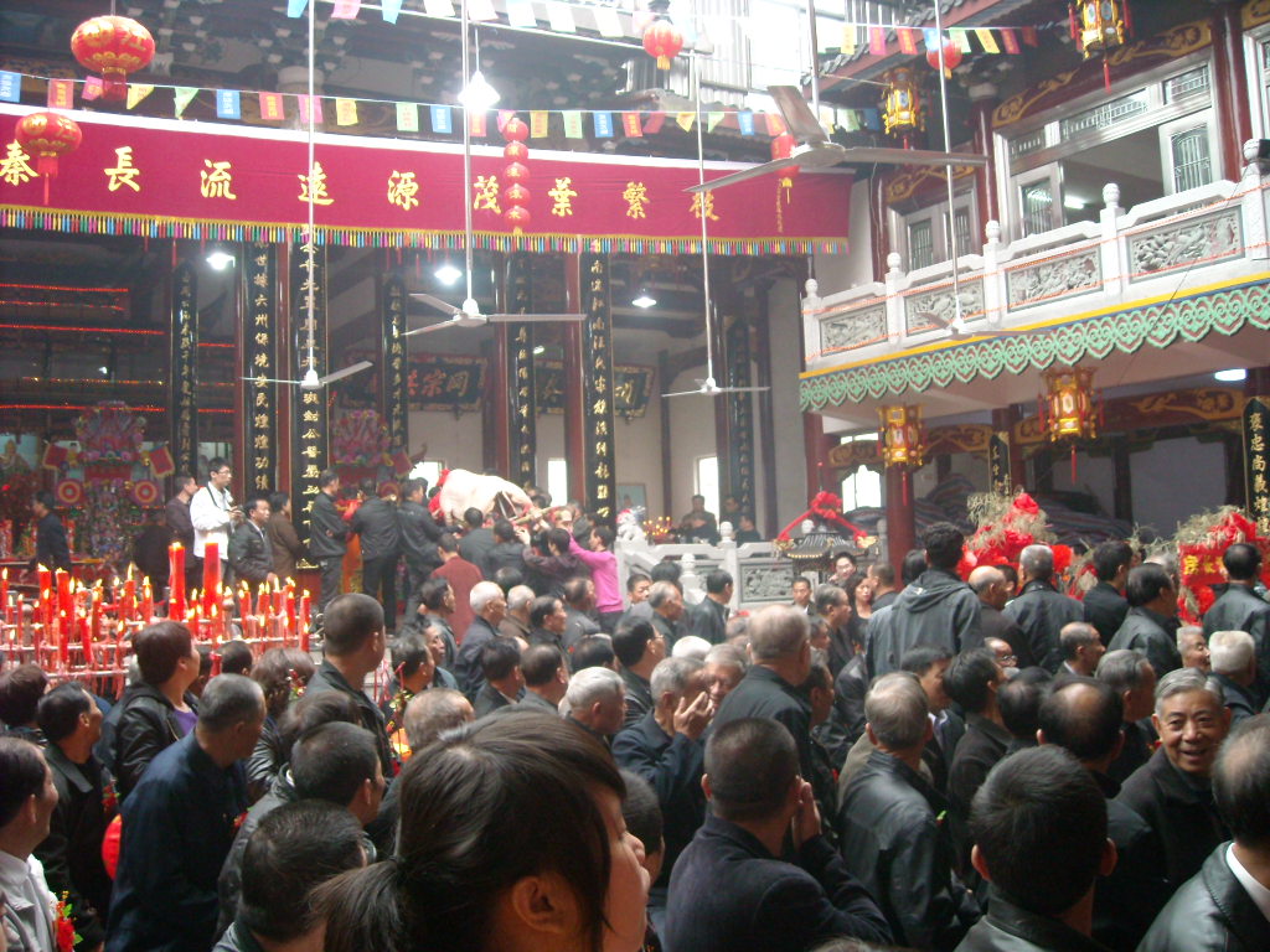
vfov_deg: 40.7
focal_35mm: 35
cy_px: 476
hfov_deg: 52.6
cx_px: 635
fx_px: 1284
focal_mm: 5.7
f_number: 2.8
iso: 295
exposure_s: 1/60
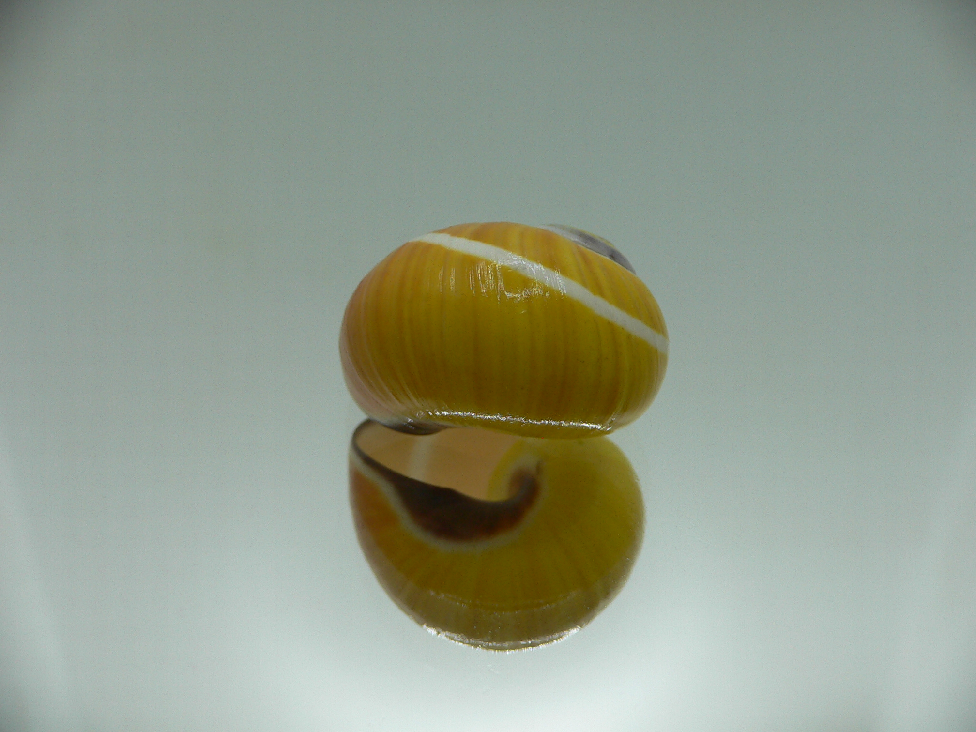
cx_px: 488
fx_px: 987
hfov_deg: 52.6
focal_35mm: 35
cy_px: 366
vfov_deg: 40.7
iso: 80
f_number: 2.8
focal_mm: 4.6
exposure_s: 1/100
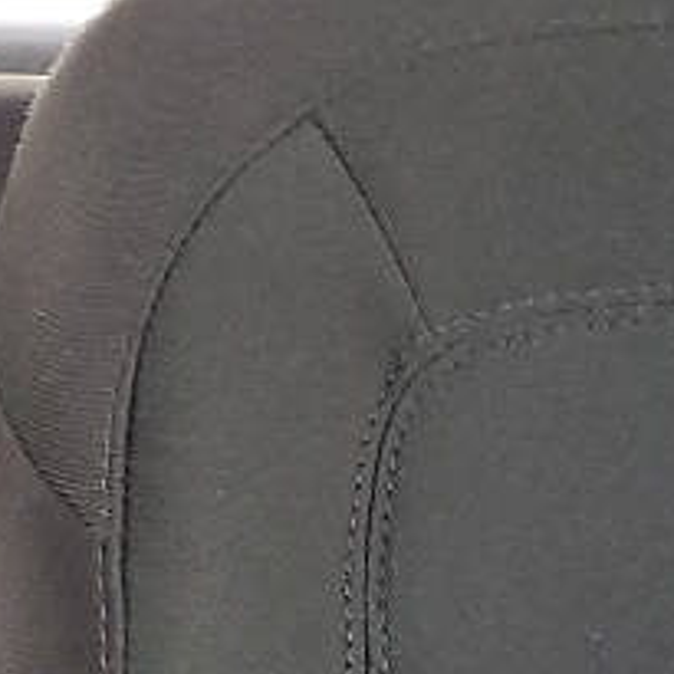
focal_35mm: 179
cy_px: 598
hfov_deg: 9.1
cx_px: -704
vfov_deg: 9.7
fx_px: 3943
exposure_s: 1/60.2
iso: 136
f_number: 1.5
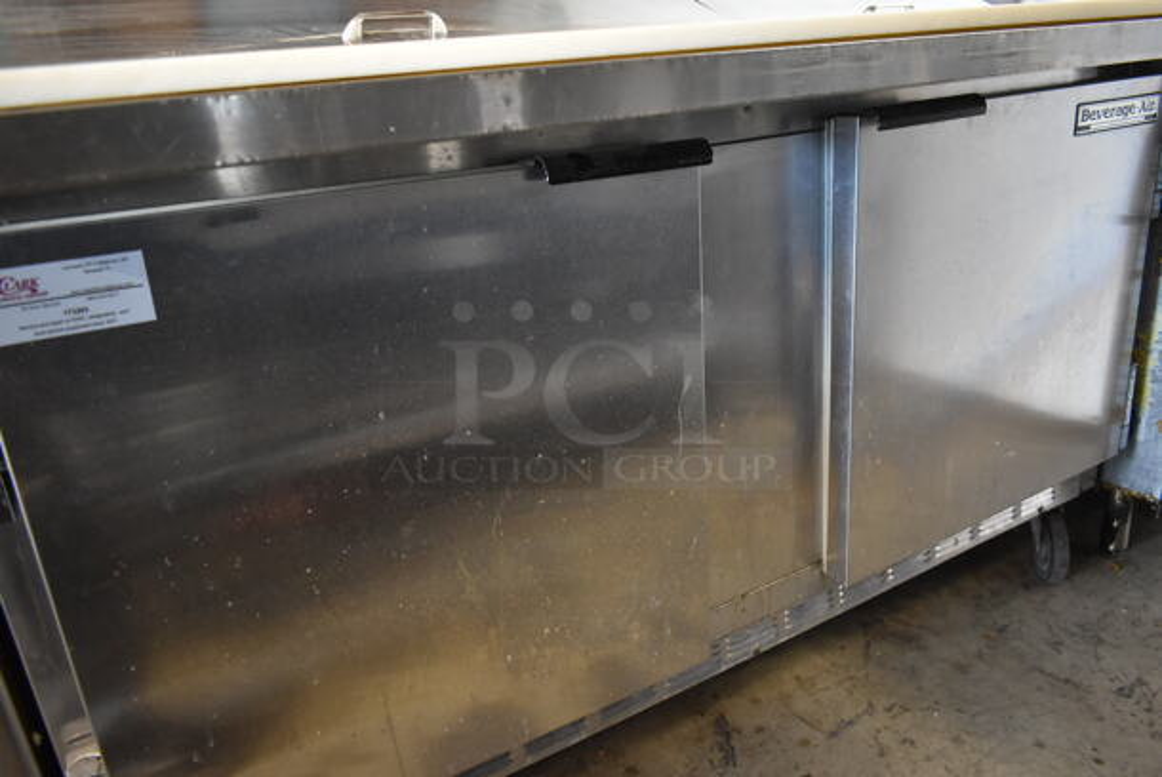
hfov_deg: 67.3
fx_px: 872
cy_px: 388
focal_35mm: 27
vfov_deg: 48.0
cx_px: 581
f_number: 3.5
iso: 1600
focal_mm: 18
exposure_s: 1/30
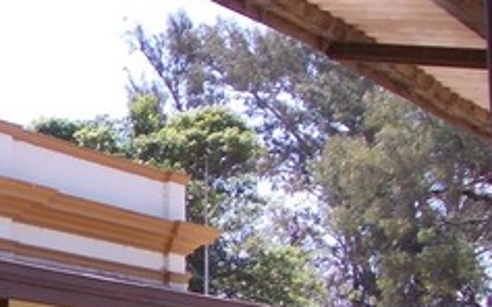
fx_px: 1287
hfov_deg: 19.0
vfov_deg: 13.1
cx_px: -247
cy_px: 402
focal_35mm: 96
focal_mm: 4
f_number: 2.7
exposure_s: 1/500
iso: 80
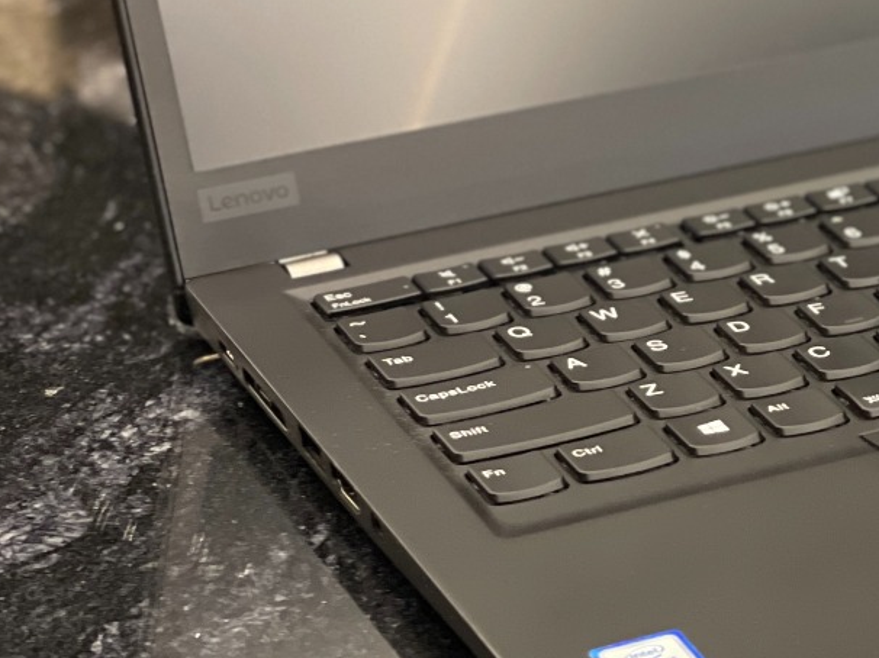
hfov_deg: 11.5
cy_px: 20
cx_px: 952
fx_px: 4290
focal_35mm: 169
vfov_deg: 8.7
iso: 200
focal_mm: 7.5
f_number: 2.2
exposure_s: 1/40
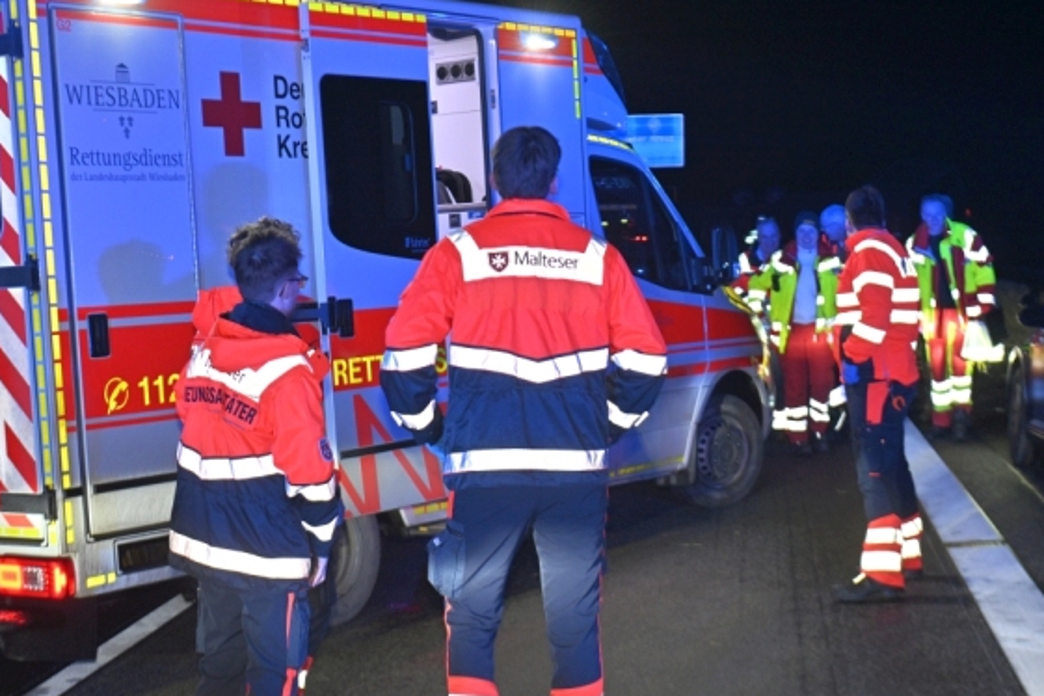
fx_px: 1943
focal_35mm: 67
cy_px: 405
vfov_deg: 20.3
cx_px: 536
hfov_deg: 30.1
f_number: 4.5
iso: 250
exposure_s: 1/60
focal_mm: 40
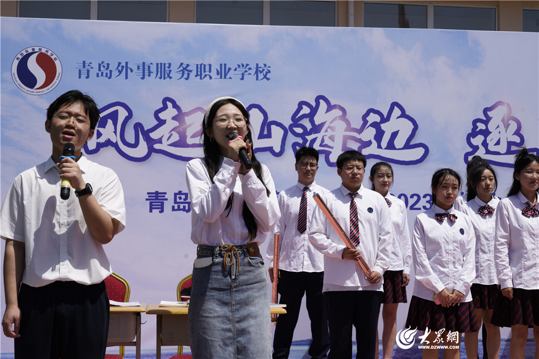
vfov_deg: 21.2
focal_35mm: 64
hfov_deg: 31.4
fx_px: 958
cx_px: 270
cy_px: 180
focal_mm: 64
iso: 100
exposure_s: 1/320
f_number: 10
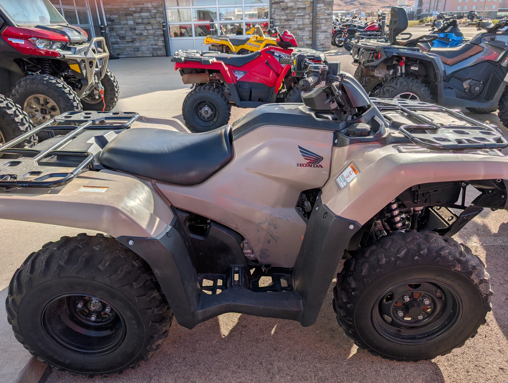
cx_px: 254
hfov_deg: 71.5
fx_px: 353
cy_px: 192
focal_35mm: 24
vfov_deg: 56.9
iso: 24
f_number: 1.68
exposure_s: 1/13158
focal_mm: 6.9
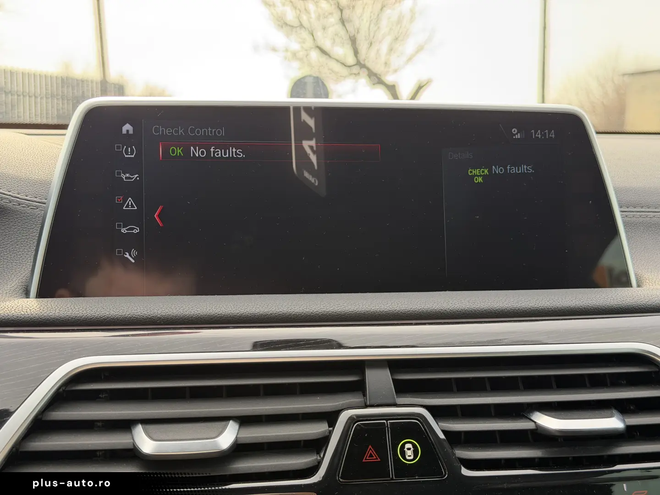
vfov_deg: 30.3
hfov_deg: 39.7
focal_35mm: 48
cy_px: 248
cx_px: 330
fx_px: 915
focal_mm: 6.76
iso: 64
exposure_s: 1/211
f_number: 1.78
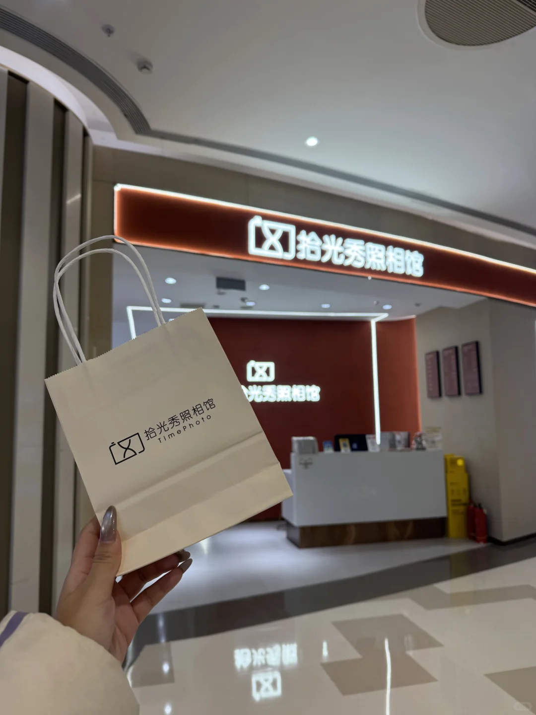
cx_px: 268
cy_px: 358
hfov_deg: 56.8
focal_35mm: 24
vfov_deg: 71.6
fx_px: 495
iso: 80
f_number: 1.78
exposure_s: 1/171
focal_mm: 6.76
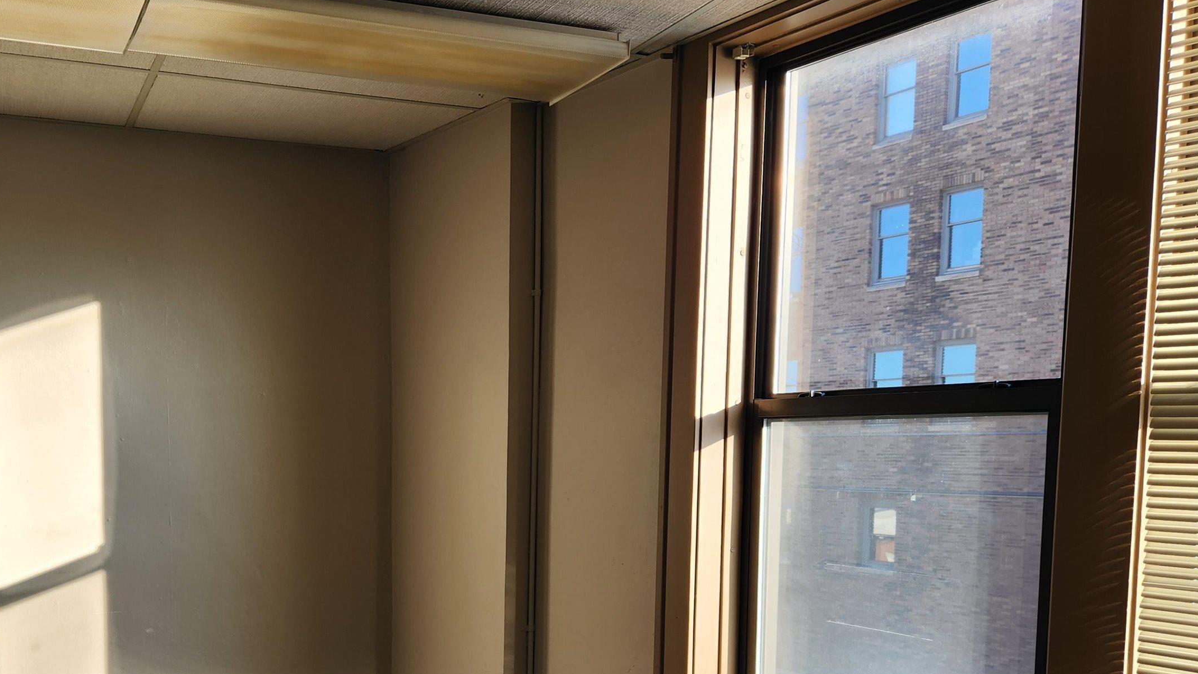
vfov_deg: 31.7
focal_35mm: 36
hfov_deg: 53.8
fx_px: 1144
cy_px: 565
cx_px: 370
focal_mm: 5.4
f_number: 1.8
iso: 25
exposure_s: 1/180
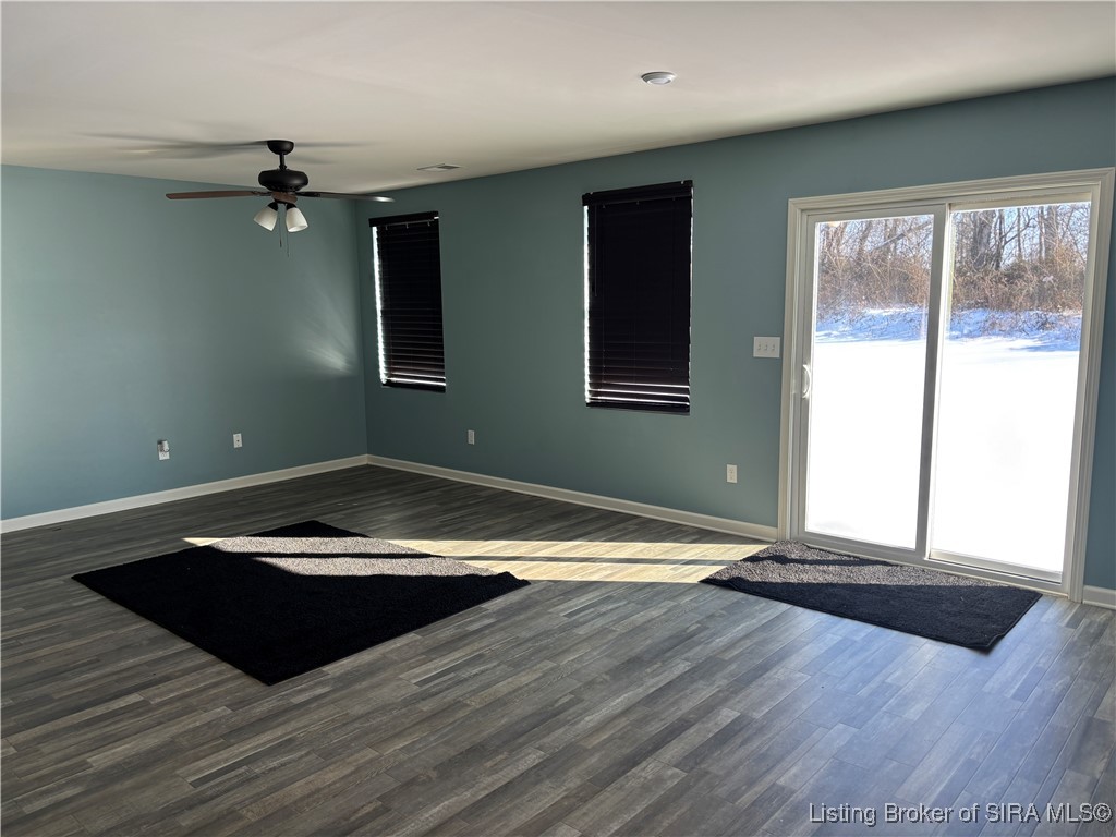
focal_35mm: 26
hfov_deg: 67.3
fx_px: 838
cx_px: 558
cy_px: 418
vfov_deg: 53.1
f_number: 1.6
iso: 40
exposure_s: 1/143
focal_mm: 5.96
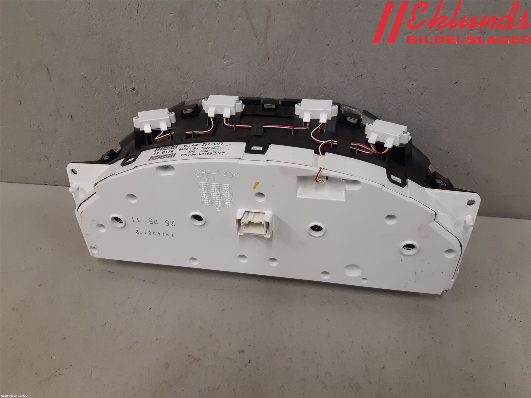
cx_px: 266
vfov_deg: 53.1
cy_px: 199
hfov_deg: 67.3
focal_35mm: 26
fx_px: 399
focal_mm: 3.93
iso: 80
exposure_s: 1/50
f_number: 1.7
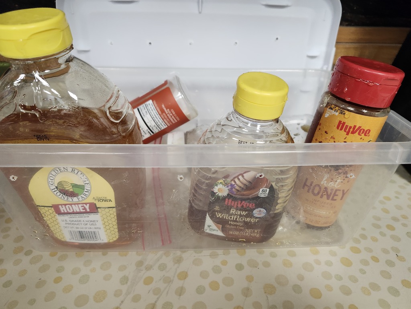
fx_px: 273
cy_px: 154
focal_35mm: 23
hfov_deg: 73.9
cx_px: 206
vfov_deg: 58.9
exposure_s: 1/120
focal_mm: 5.54
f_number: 1.8
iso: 800
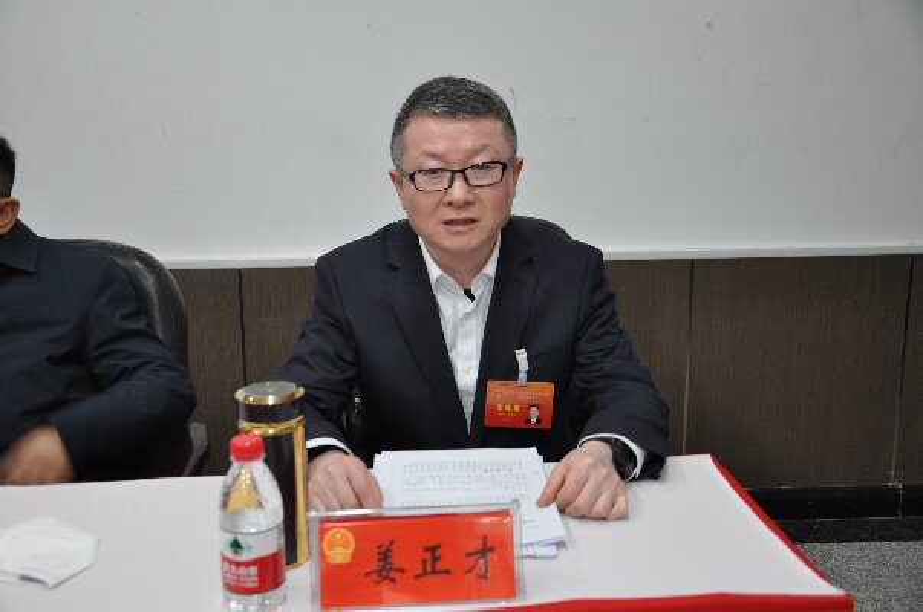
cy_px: 306
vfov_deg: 31.8
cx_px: 462
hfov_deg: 46.5
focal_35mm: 42
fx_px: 1075
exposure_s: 1/45
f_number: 4
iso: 500
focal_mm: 28
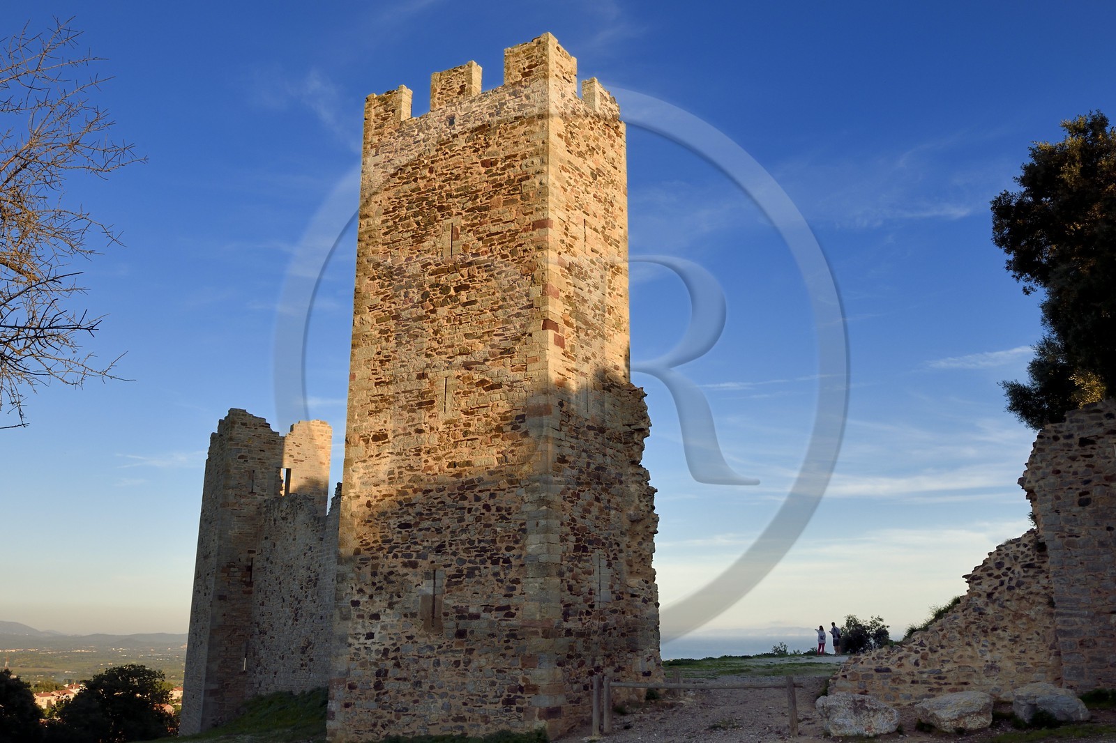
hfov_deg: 65.5
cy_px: 372
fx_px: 868
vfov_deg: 46.4
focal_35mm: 28
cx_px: 558
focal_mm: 28
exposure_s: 1/250
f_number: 14
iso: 400
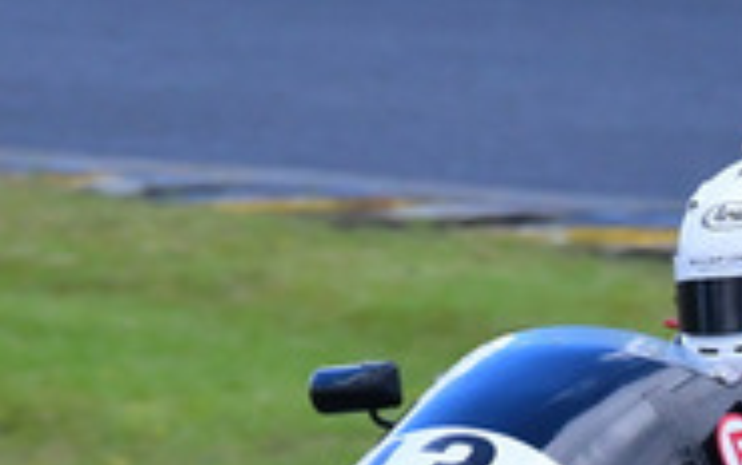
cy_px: 265
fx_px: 52180
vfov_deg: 0.5
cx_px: 830
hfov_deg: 0.8
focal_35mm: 2578
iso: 1000
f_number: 11
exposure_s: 1/640
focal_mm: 390
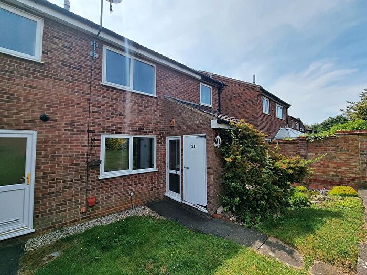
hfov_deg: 106.2
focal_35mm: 13
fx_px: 138
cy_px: 138
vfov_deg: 89.9
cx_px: 184
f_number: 2.2
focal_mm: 2.2
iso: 50
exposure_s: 1/2208
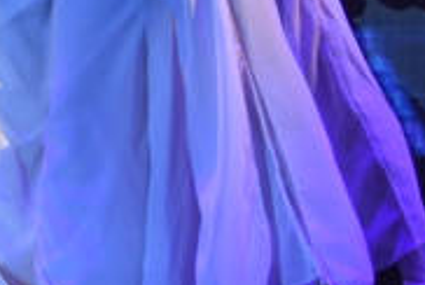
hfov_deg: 4.6
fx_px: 5250
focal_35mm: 444
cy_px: -159
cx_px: -413
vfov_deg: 3.1
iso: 400
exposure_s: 1/60
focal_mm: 60
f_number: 4.8
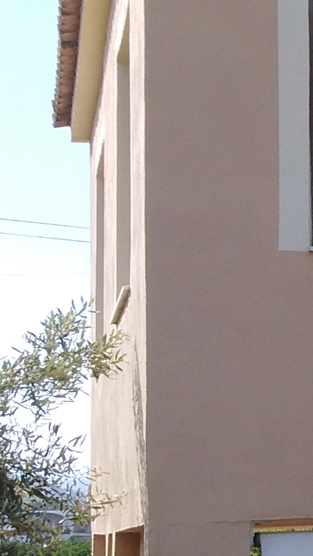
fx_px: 2081
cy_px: 373
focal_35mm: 141
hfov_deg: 7.3
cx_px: 1039
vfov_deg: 15.2
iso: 100
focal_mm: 3.83
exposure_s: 1/801
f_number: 2.2
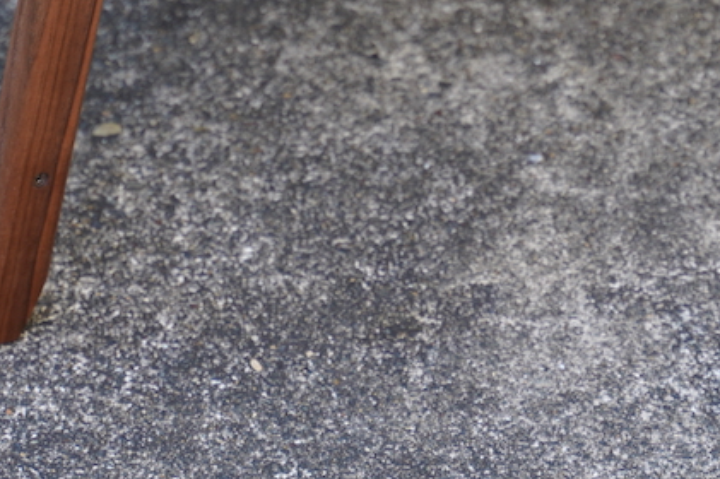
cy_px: -313
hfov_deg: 8.6
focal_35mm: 239
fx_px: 4776
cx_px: 438
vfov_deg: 5.7
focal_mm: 67
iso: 160
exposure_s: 1/125
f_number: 2.8
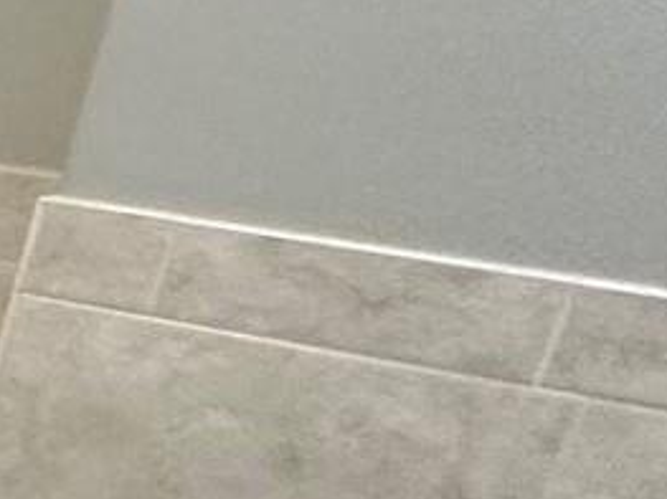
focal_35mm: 109
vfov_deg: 13.5
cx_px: -1831
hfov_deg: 8.9
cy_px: 377
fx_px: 2099
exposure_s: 1/120
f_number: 2.2
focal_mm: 2.22
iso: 250
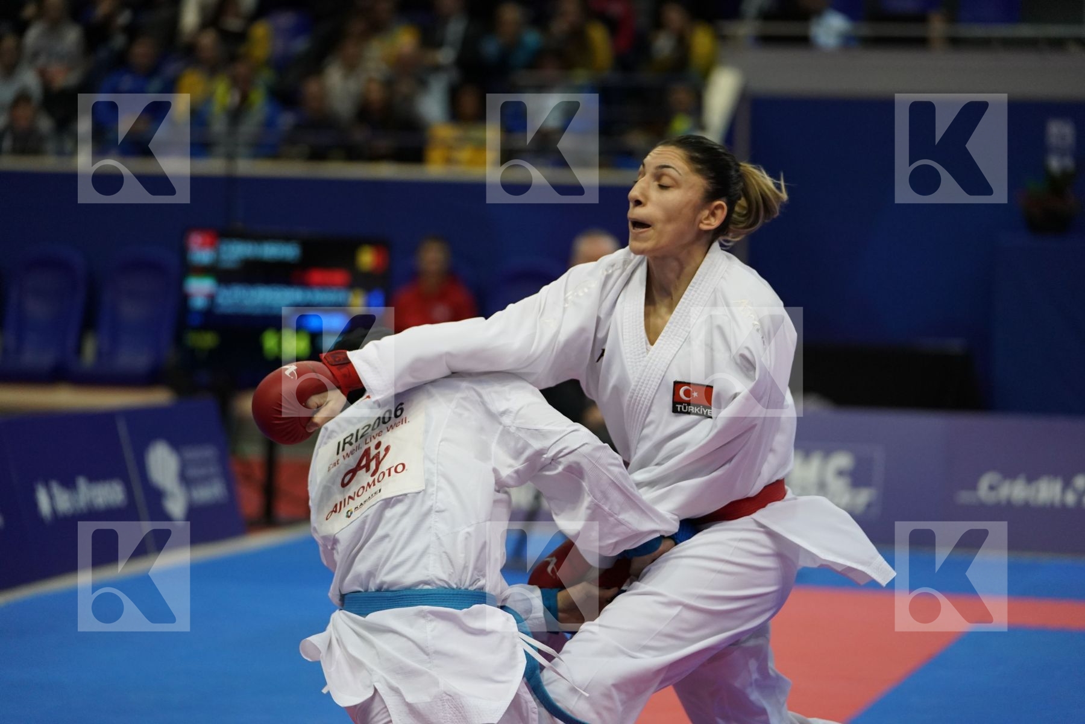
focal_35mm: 120
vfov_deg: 11.4
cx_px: 542
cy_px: 362
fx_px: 3616
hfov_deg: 17.1
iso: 3200
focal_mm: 120
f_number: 2.8
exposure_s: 1/1000
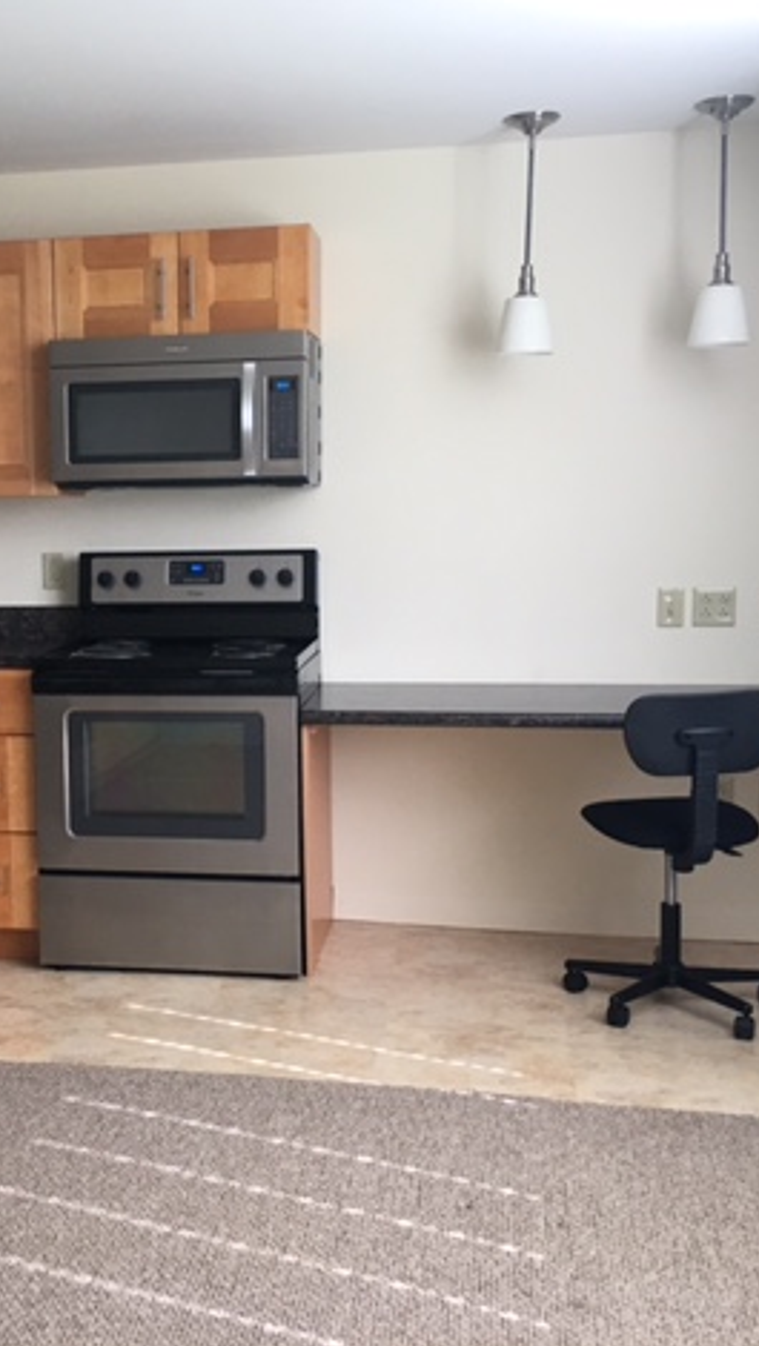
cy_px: 667
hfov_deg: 27.1
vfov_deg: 47.3
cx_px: 137
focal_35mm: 43
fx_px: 1536
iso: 40
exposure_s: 1/30
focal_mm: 4.15
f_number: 2.2
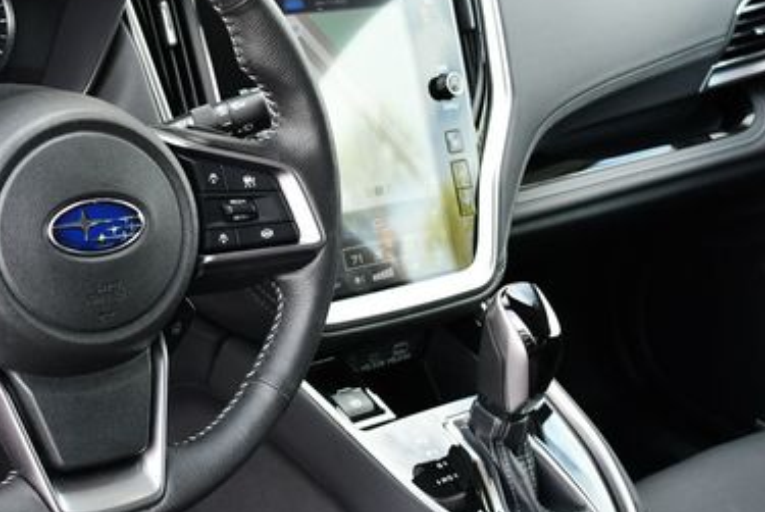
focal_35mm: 75
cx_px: 147
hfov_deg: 26.4
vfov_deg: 18.2
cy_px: 210
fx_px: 1596
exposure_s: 1/250
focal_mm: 22
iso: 450
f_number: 3.8
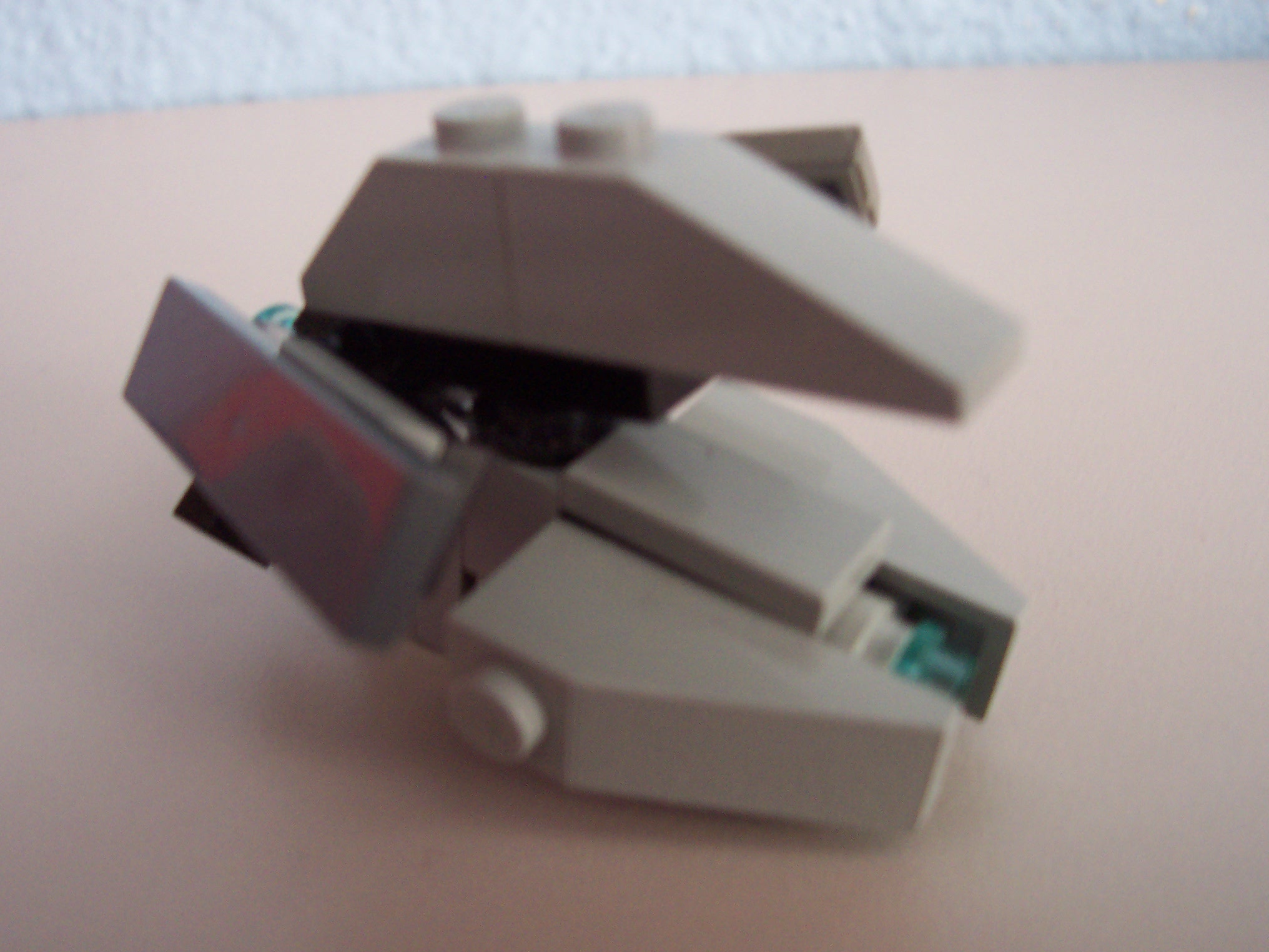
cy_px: 476
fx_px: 1356
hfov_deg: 50.1
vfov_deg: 38.7
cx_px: 634
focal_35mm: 37
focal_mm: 5.6
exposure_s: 1/8
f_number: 2.8
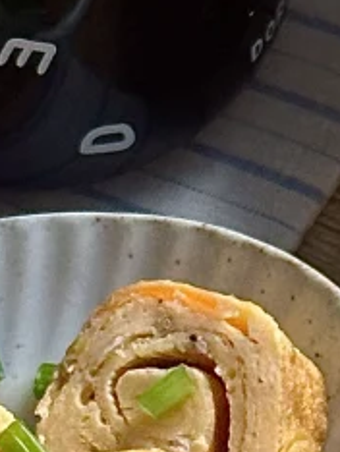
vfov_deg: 6.6
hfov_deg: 5.0
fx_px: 3856
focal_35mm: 295
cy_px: 827
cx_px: 475
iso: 80
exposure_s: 1/113
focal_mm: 6.86
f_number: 1.78
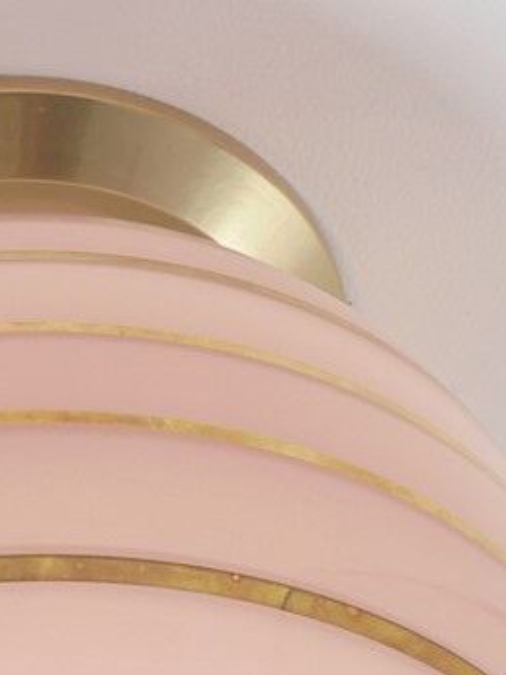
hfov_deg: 13.1
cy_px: 659
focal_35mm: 112
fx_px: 2186
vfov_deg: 17.2
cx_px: 58
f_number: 4.5
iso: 100
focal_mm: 7.8
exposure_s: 1/30
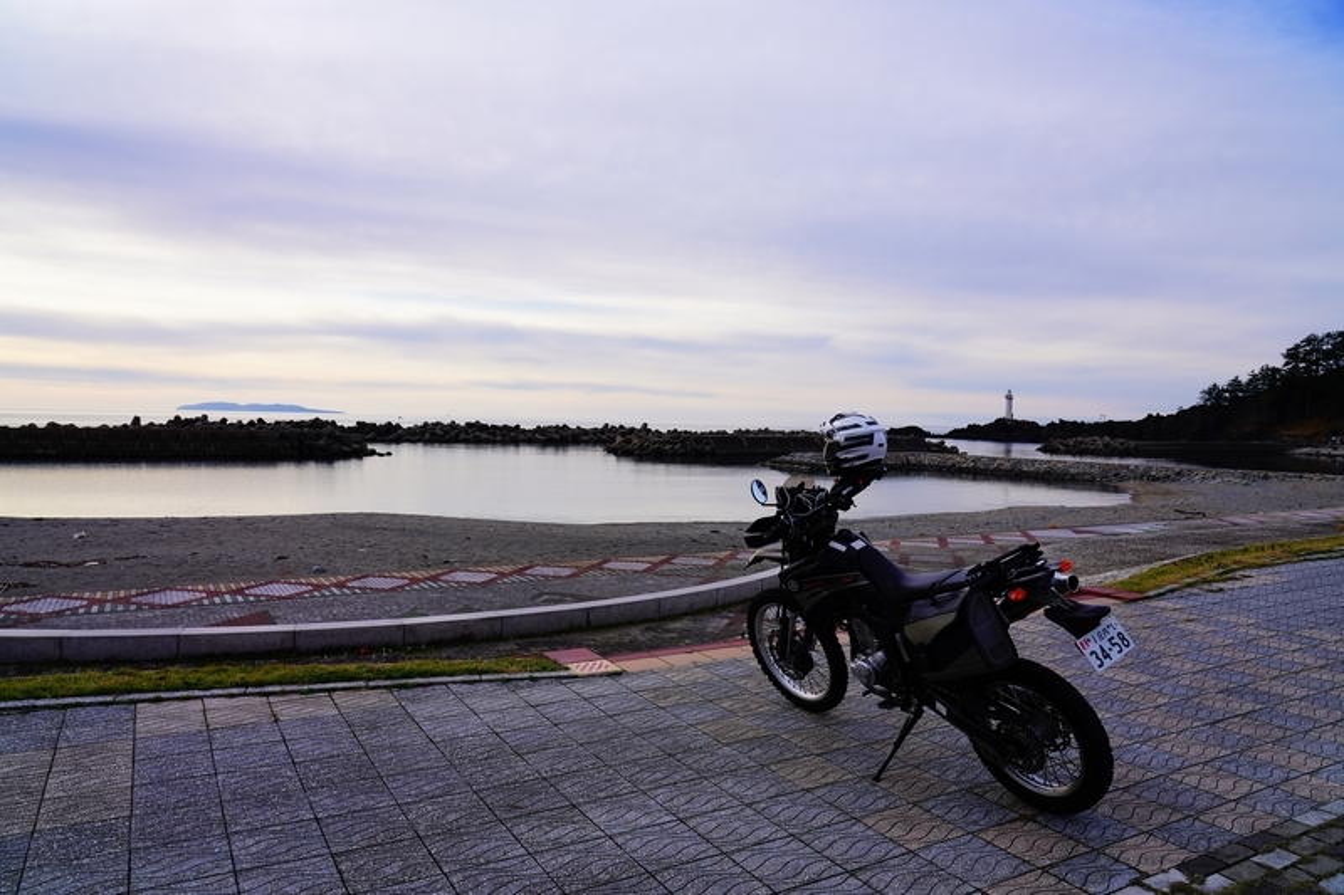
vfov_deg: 53.1
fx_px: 896
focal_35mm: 24
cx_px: 672
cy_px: 448
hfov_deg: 73.8
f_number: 8
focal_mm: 24
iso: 100
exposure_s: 1/160
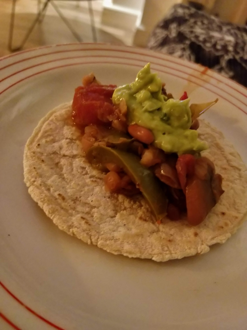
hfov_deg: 56.8
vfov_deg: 71.6
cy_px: 165
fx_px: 228
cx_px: 124
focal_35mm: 24
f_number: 1.7
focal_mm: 4.1
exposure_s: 1/17
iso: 2000
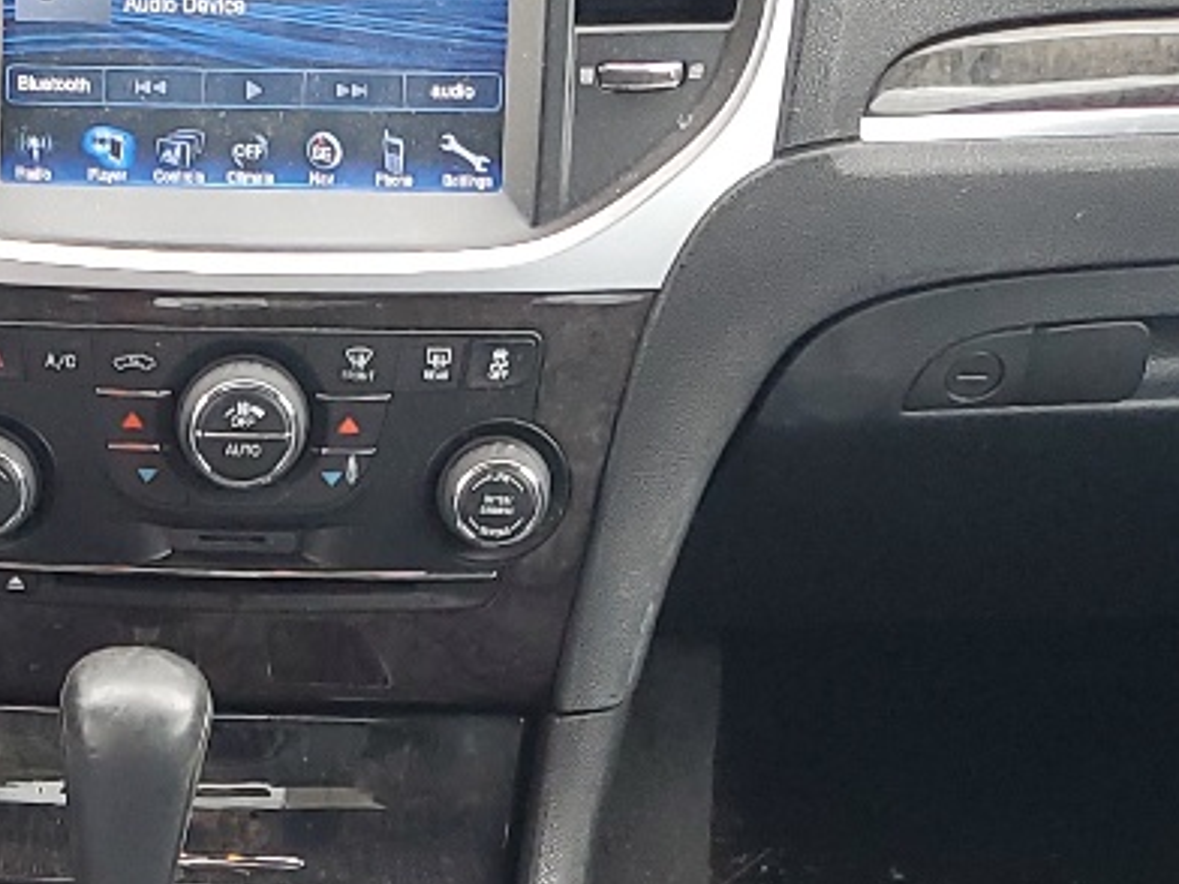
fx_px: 3610
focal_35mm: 106
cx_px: 81
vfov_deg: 13.5
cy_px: 1137
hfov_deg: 18.2
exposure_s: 1/120
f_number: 1.5
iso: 72
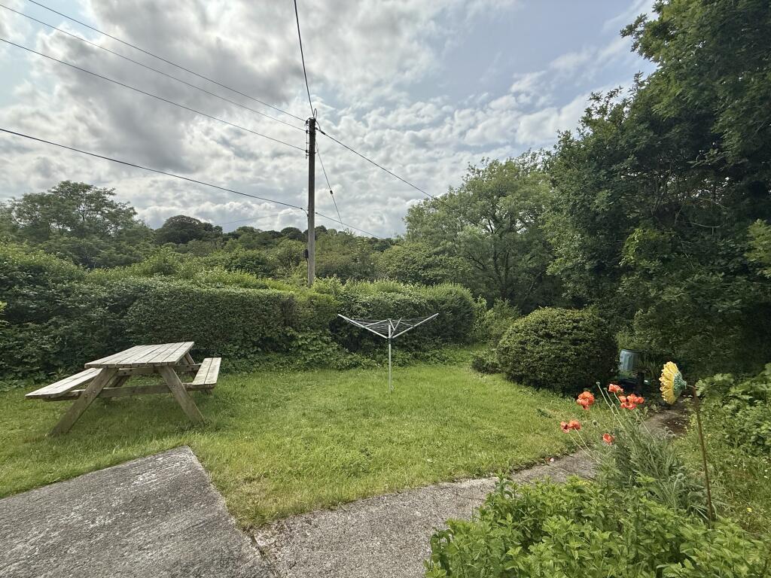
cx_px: 386
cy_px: 289
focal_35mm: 14
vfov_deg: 85.7
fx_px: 312
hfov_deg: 102.1
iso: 50
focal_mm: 2.22
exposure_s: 1/4425
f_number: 2.2
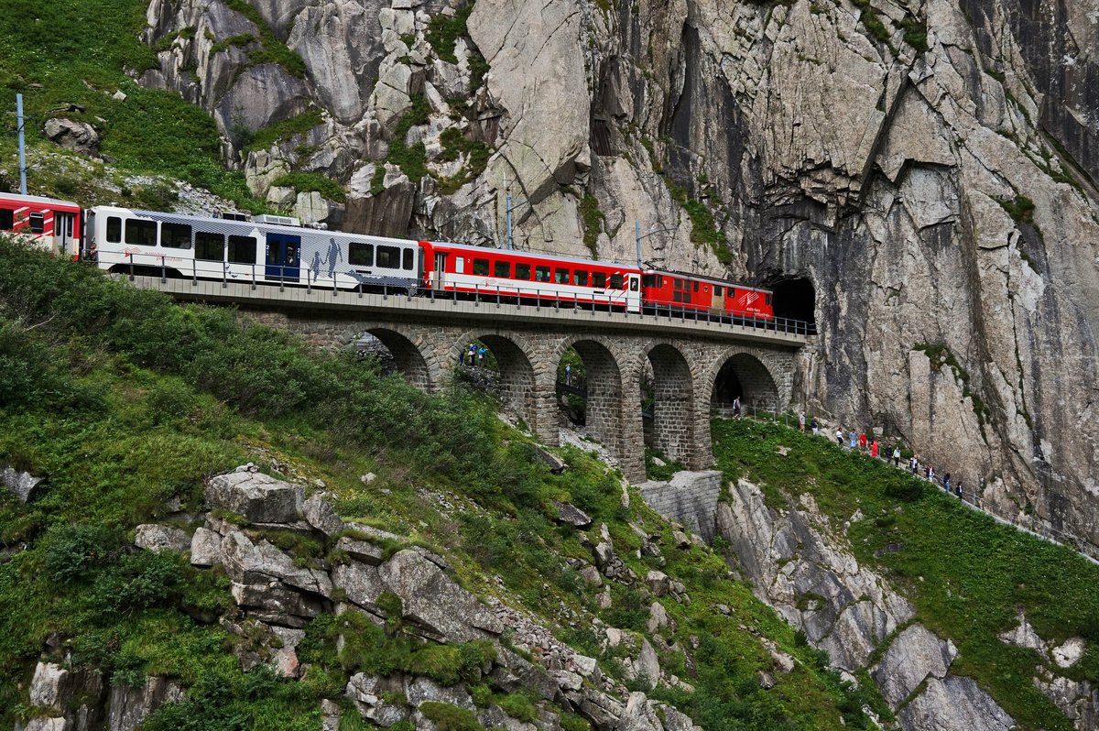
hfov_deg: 53.2
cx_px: 550
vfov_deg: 36.8
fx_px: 1098
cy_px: 366
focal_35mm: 36
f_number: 5.6
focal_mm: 24
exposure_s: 1/800
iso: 400
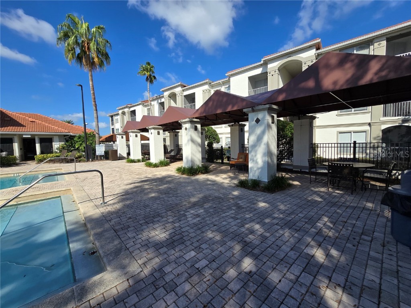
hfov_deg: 106.2
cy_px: 154
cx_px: 206
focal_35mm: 13
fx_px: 154
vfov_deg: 89.9
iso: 50
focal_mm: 2.2
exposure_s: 1/2252
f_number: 2.2
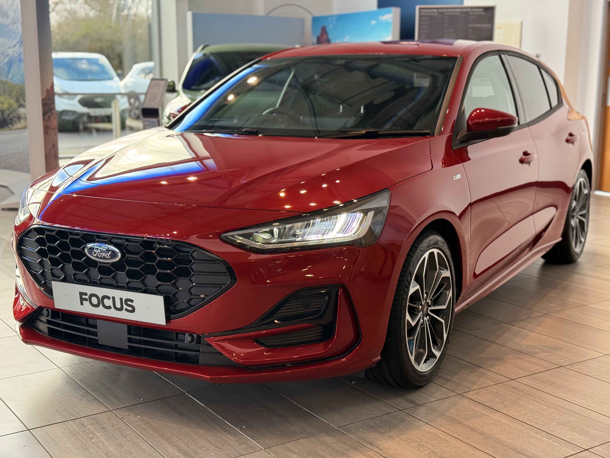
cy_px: 229
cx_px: 305
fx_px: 846
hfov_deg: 39.7
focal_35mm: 48
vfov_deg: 30.3
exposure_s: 1/102
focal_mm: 6.76
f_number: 1.78
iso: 100
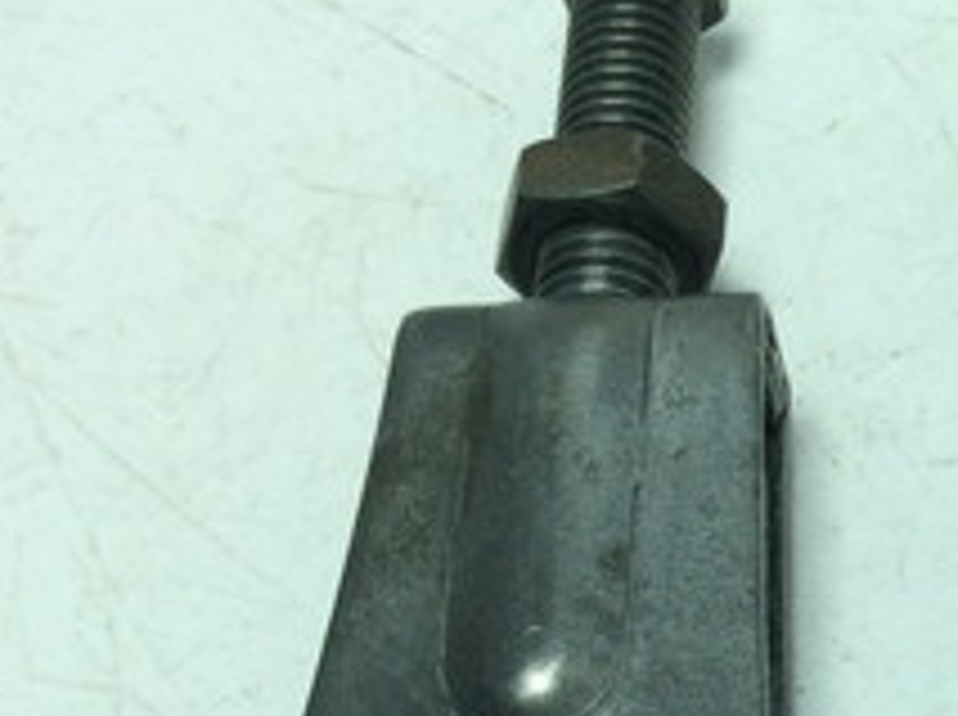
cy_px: 743
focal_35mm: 90
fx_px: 2487
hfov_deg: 20.8
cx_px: 1030
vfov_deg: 16.0
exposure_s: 1/484
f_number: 2.4
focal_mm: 3.3
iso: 32
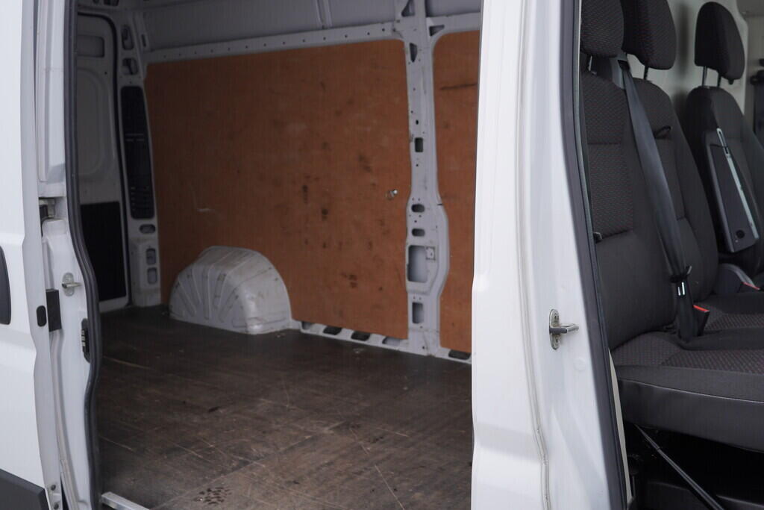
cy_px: 255
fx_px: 764
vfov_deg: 36.9
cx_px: 382
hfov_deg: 53.1
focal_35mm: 36
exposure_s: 1/60
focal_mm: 24
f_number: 3.5
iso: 125
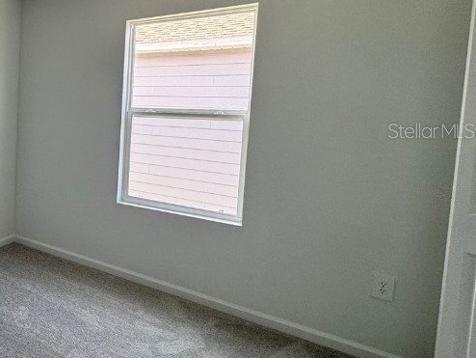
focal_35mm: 29
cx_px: -14
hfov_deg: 48.8
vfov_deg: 47.7
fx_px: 399
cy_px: 130
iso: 160
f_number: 2.2
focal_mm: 2.22
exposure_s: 1/99
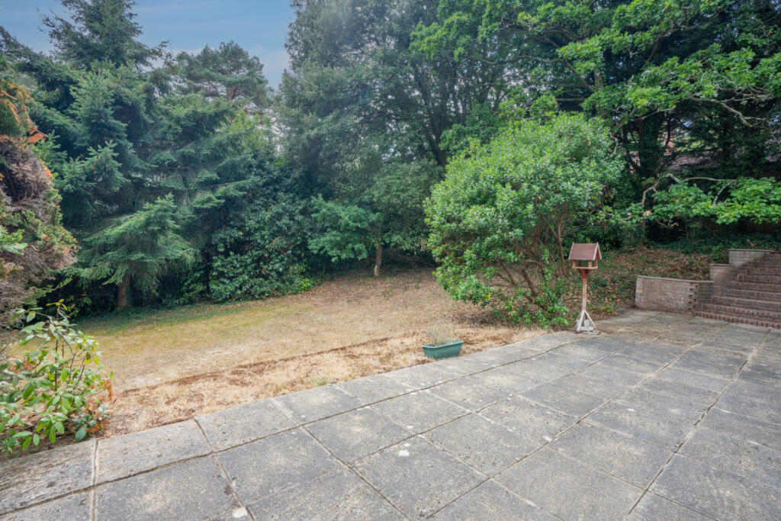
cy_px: 260
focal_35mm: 16
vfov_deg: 73.8
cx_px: 390
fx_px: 347
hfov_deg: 96.7
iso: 400
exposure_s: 1/50
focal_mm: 16
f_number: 11
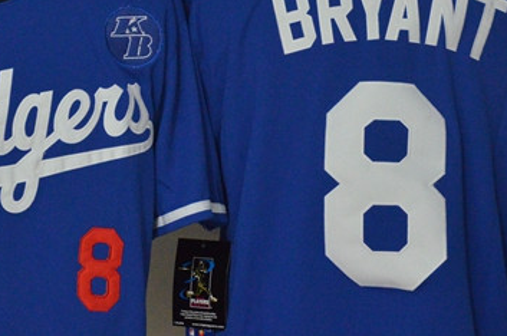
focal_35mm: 170
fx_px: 2390
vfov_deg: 8.0
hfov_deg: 12.1
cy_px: 181
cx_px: 175
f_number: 4.8
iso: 4000
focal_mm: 50
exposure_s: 1/40
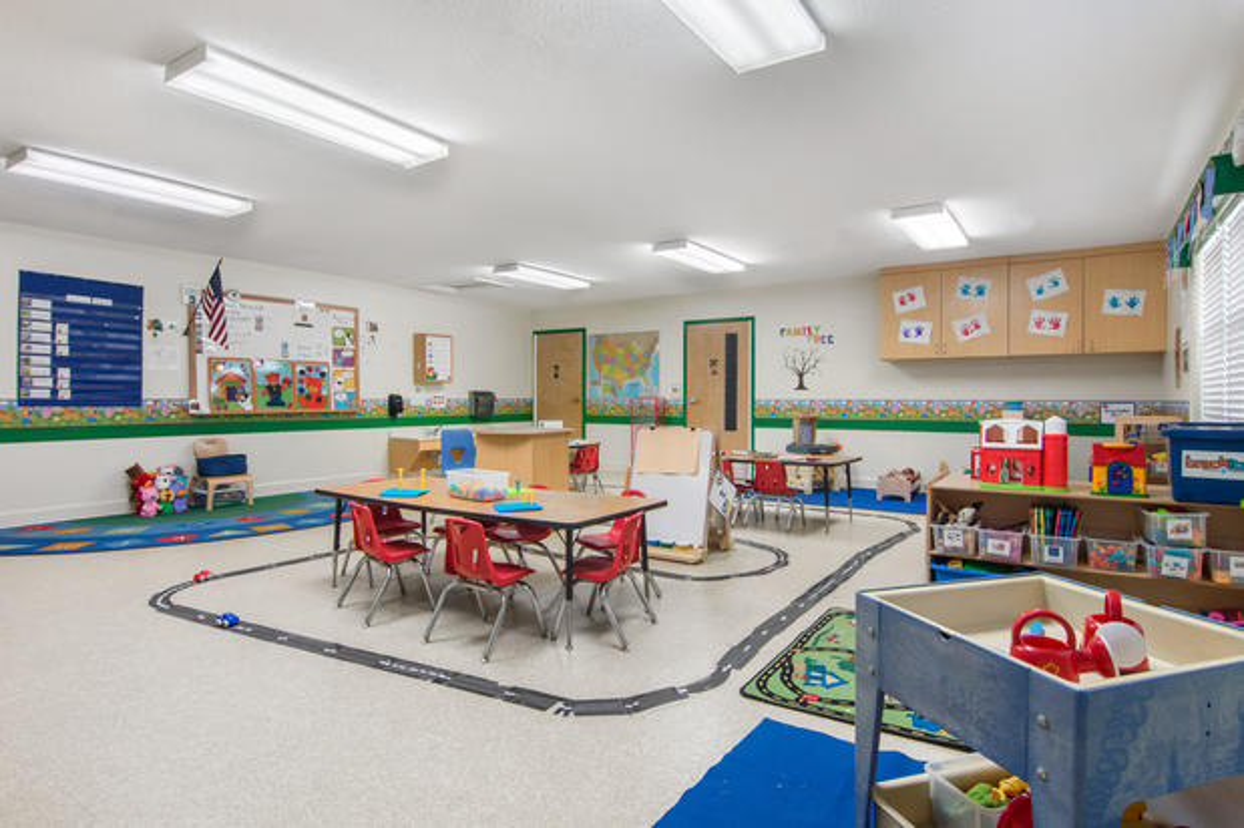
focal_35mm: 18
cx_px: 622
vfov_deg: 67.3
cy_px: 414
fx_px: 622
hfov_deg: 90.0
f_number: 8
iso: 320
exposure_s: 1/40
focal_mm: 12
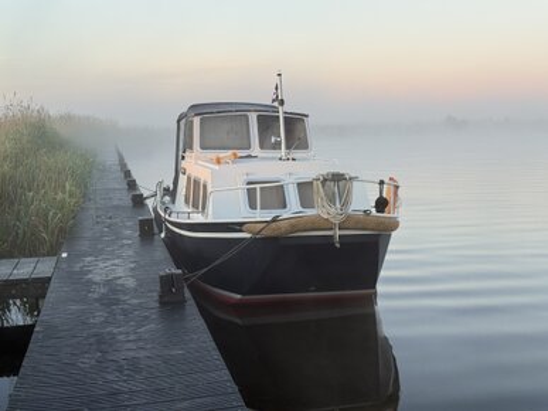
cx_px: 274
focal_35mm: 48
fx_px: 760
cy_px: 206
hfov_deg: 39.7
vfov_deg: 30.2
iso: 125
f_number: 1.78
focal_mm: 6.76
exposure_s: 1/224
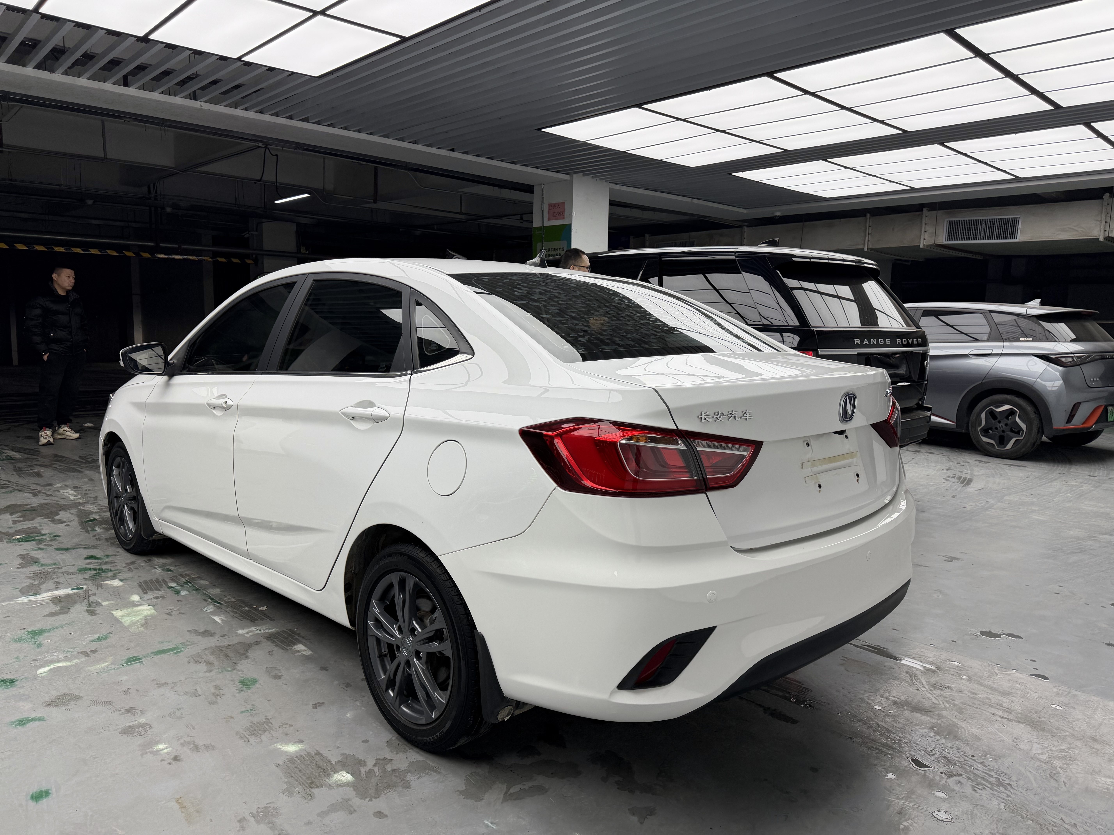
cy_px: 418
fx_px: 772
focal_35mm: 24
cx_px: 557
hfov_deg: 71.6
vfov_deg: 56.8
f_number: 1.78
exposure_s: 1/671
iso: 80
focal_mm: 6.76
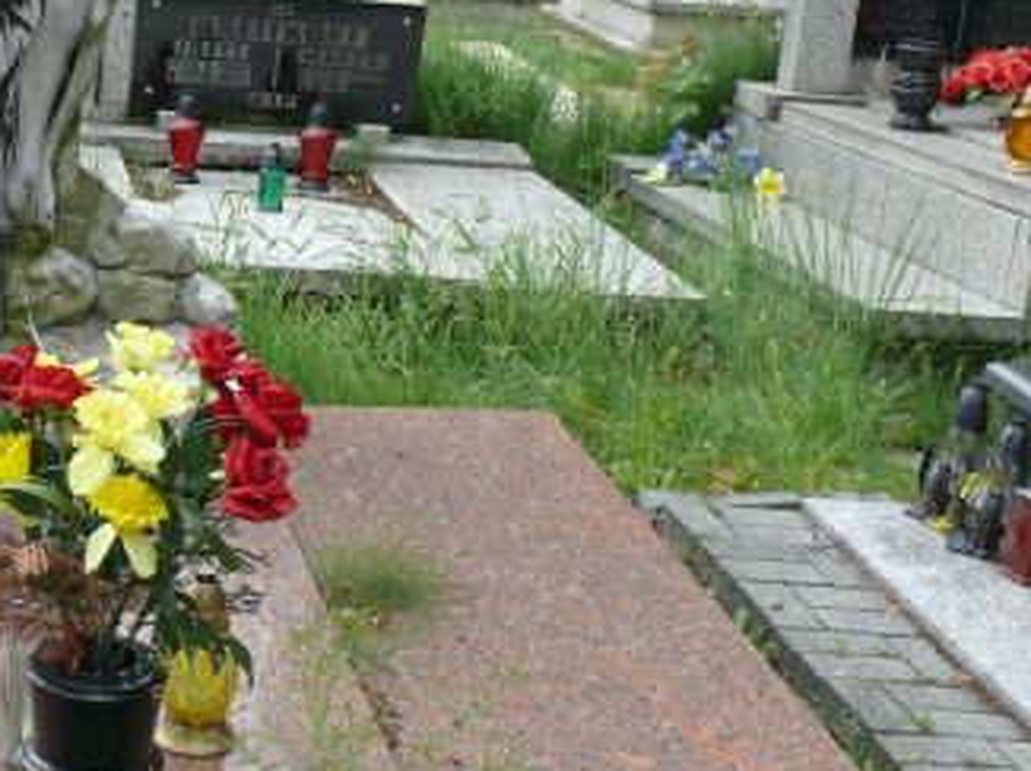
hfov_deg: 27.1
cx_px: 73
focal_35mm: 69
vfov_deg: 21.3
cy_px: 397
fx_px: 2053
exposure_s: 1/100
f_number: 4
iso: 100
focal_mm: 7.4
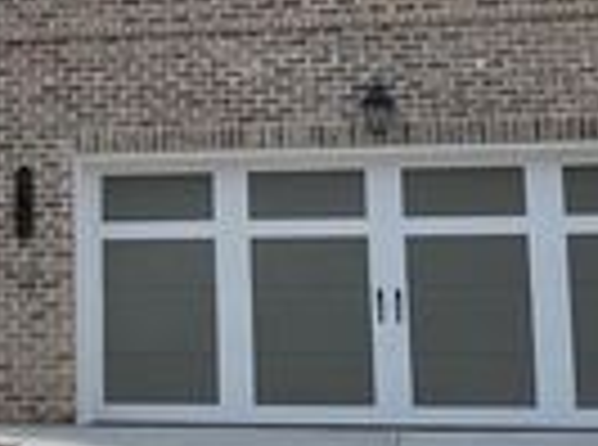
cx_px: 13
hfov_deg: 19.6
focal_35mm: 98
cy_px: 43
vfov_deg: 14.9
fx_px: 1688
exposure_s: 1/6494
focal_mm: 5.1
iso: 50
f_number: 1.6
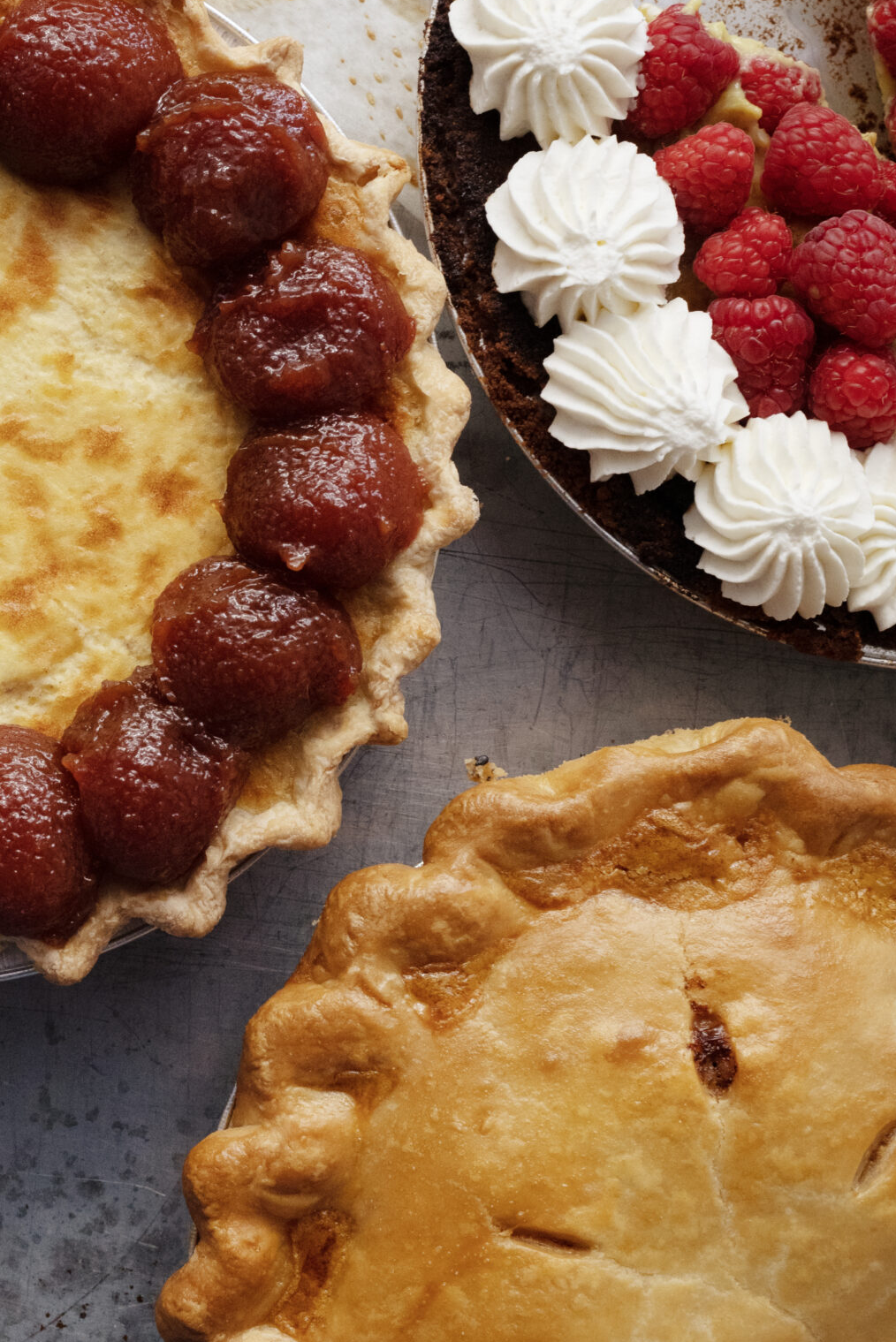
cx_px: 168
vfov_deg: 33.8
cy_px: 538
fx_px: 2200
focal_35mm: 59
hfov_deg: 22.7
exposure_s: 1/100
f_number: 8
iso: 1600
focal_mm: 35
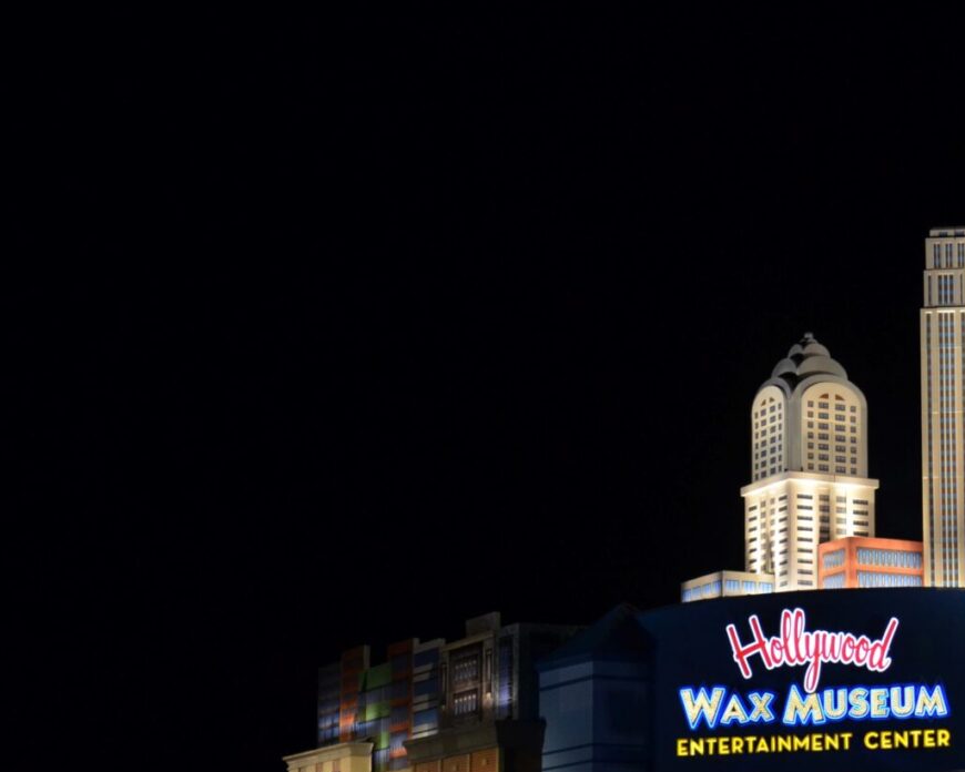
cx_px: 903
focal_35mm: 100
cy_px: 562
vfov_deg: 15.3
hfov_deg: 18.8
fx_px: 2856
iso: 1250
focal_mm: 38
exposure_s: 1/160
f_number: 4.5
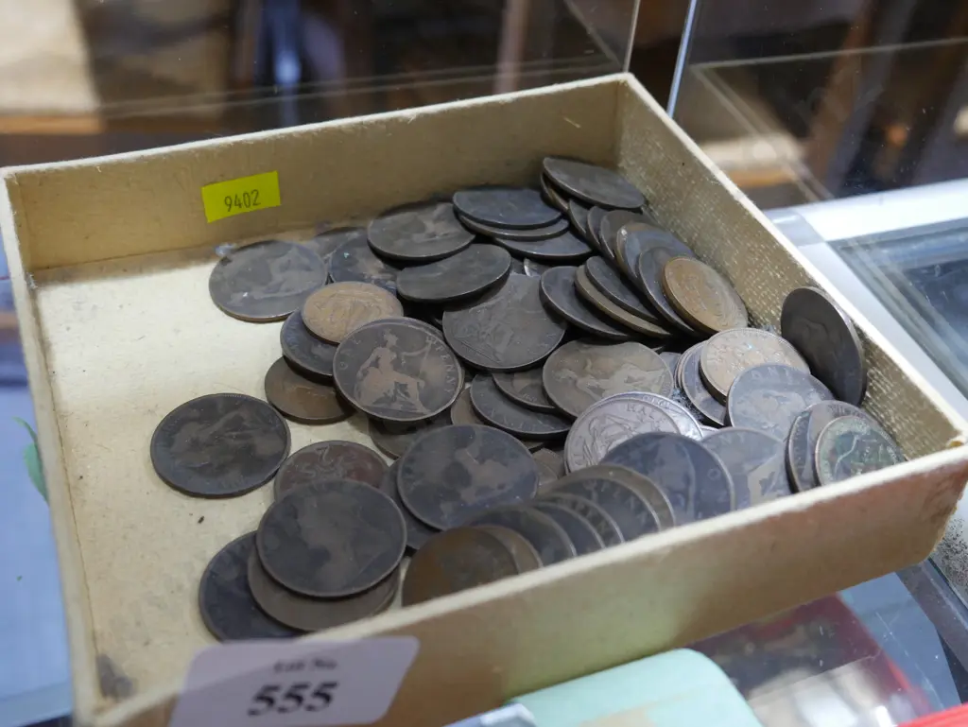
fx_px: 1119
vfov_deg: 36.0
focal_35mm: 40
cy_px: 364
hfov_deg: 46.8
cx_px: 484
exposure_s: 1/60
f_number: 4.5
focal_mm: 20
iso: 1000
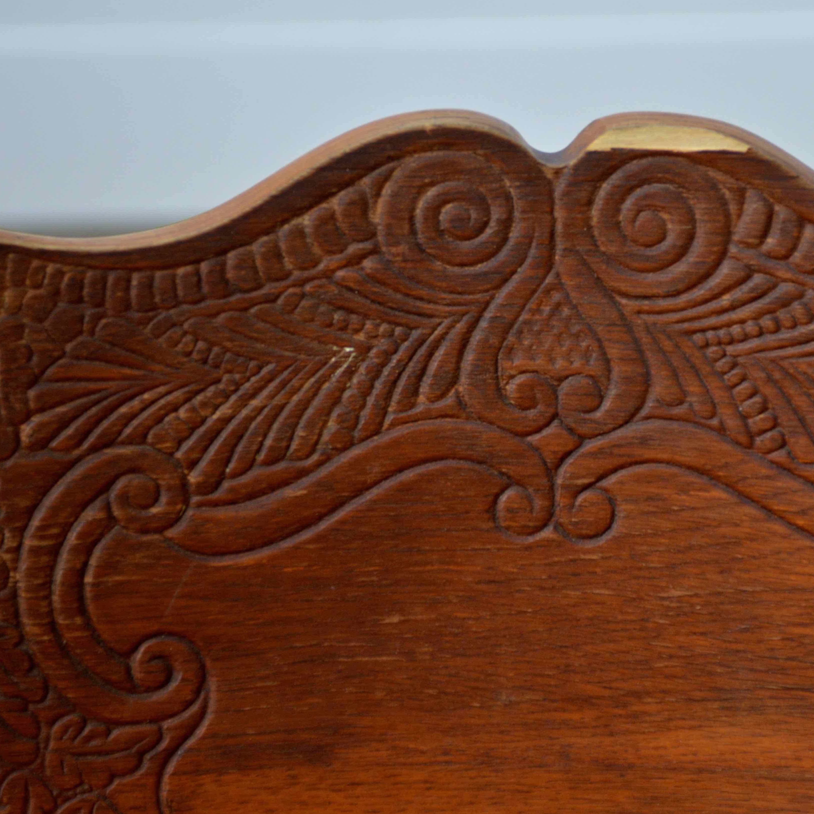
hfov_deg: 10.7
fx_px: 4354
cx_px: 540
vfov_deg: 10.7
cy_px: 407
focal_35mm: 164
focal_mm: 85
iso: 800
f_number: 4.5
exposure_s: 1/1600
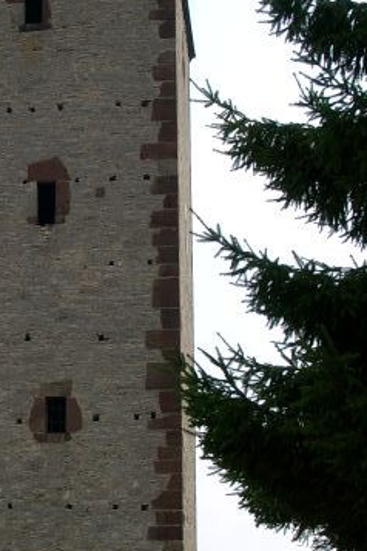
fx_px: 1498
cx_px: 45
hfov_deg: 13.8
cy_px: 293
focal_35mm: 98
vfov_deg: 20.8
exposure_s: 1/564
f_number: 5.6
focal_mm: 8.82
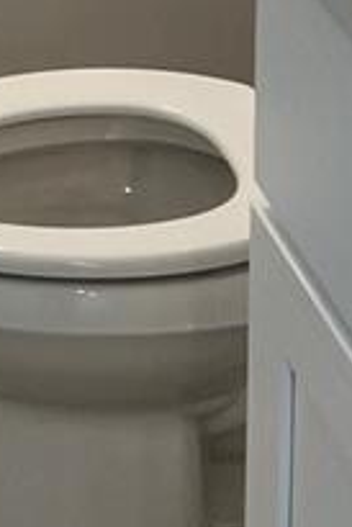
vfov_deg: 12.3
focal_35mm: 158
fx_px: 2313
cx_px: -157
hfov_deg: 8.5
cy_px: -275
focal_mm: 5.7
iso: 100
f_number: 1.5
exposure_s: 1/120
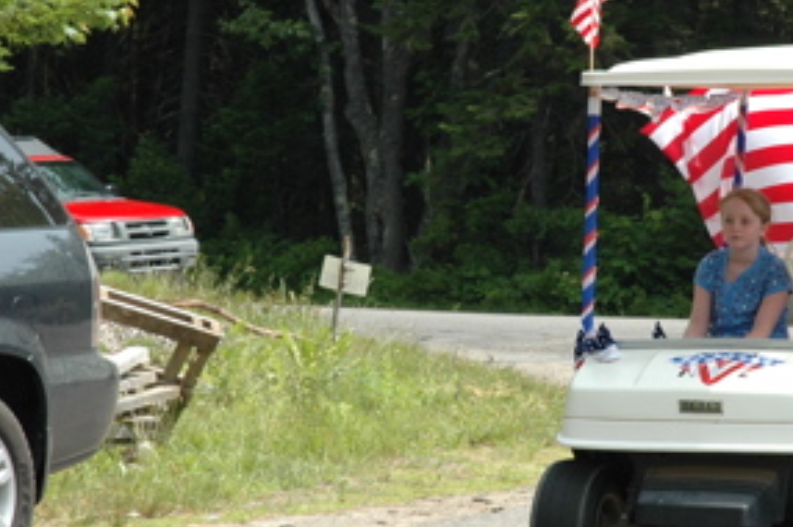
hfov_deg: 9.9
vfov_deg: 6.6
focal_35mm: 208
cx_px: 577
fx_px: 4576
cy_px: 245
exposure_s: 1/250
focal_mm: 62
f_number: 8
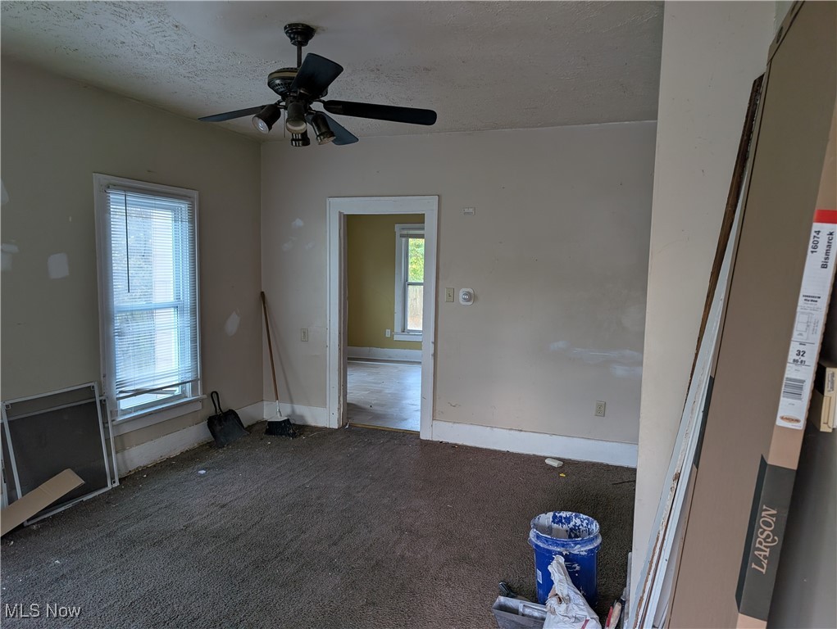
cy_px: 314
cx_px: 418
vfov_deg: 56.9
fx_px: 581
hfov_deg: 71.5
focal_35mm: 24
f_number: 1.68
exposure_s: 1/34.4
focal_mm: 6.9
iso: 61
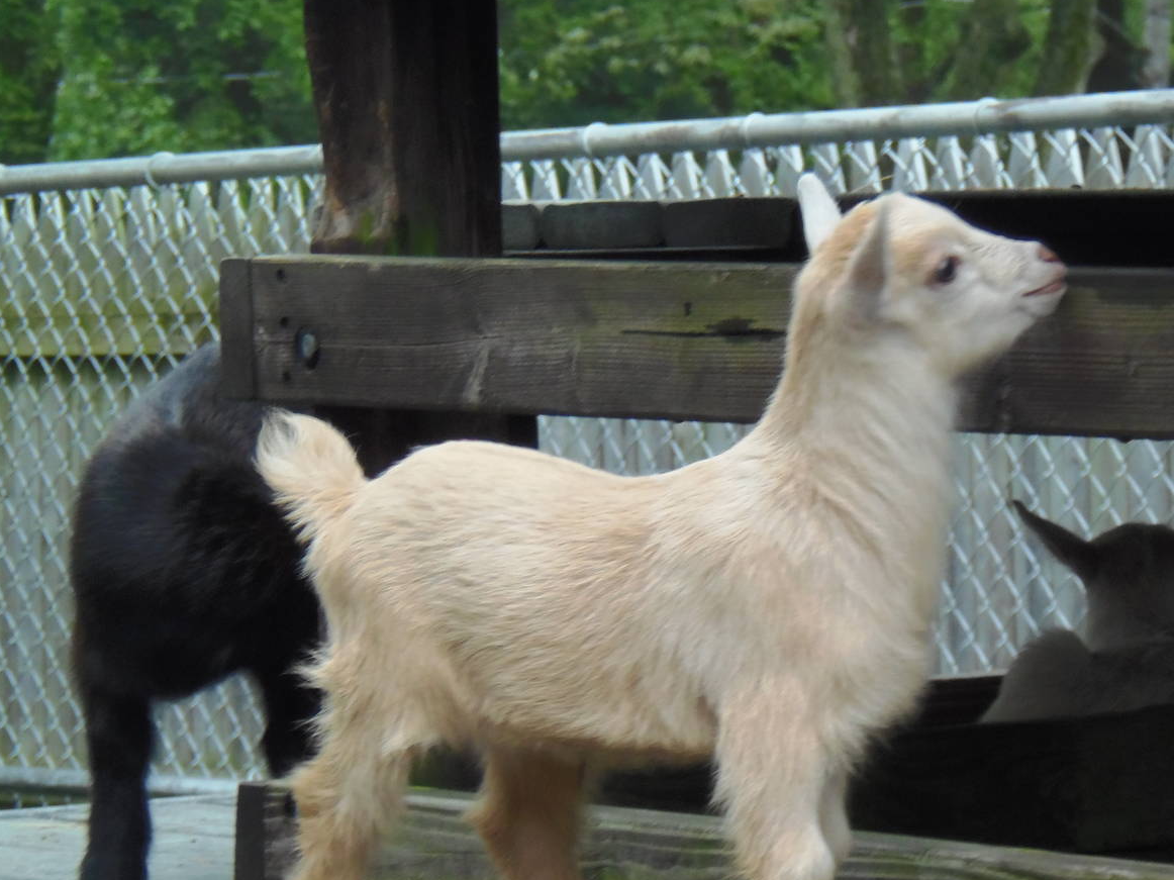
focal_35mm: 219
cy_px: 576
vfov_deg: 6.8
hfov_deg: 9.0
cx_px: 770
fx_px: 7426
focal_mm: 29.4
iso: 200
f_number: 4.8
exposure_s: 1/30
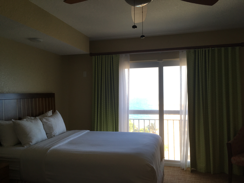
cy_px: 92
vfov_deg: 48.2
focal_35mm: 29
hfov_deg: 61.7
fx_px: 204
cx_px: 122
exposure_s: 1/120
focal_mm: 4.15
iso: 32
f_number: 2.2
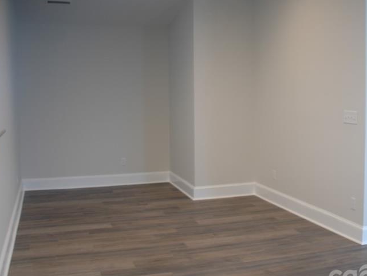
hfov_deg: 41.2
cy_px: 109
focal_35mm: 46
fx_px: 488
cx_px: 196
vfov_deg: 31.4
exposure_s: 1/6
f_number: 3.8
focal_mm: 20
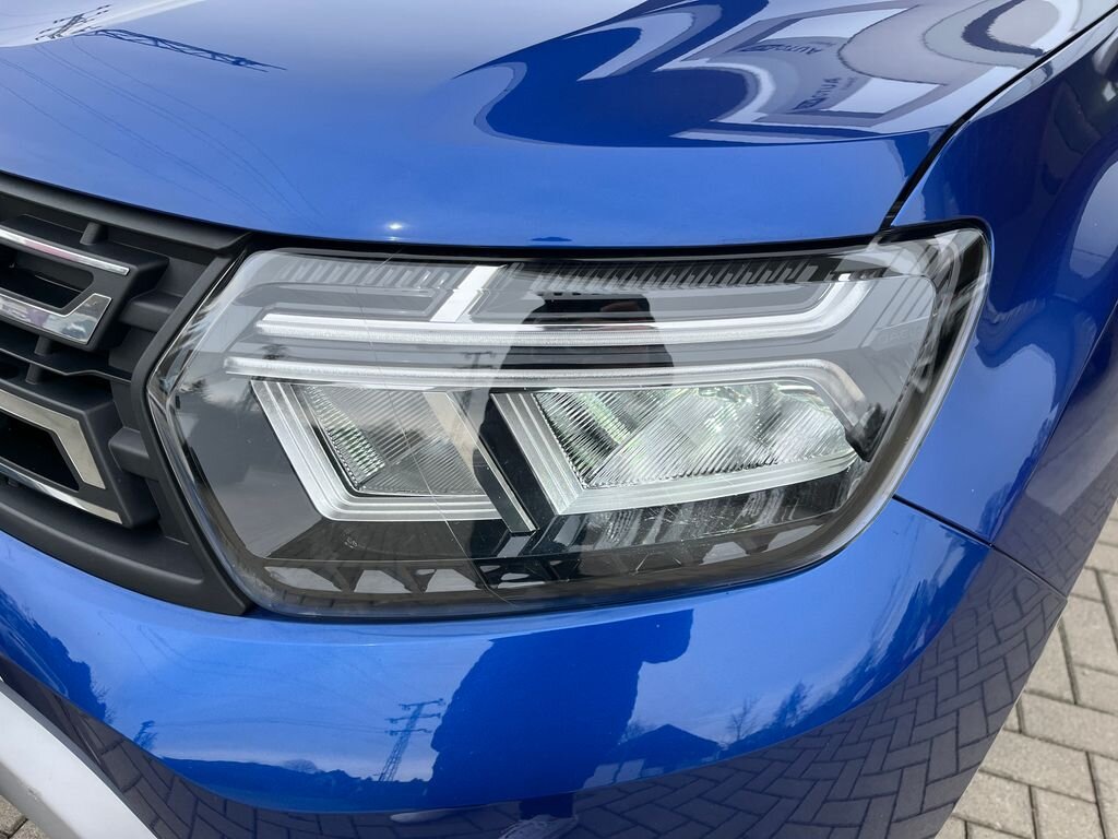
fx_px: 840
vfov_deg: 53.1
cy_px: 420
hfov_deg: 67.3
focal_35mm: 26
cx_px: 559
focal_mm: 5.1
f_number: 1.6
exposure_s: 1/975
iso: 50
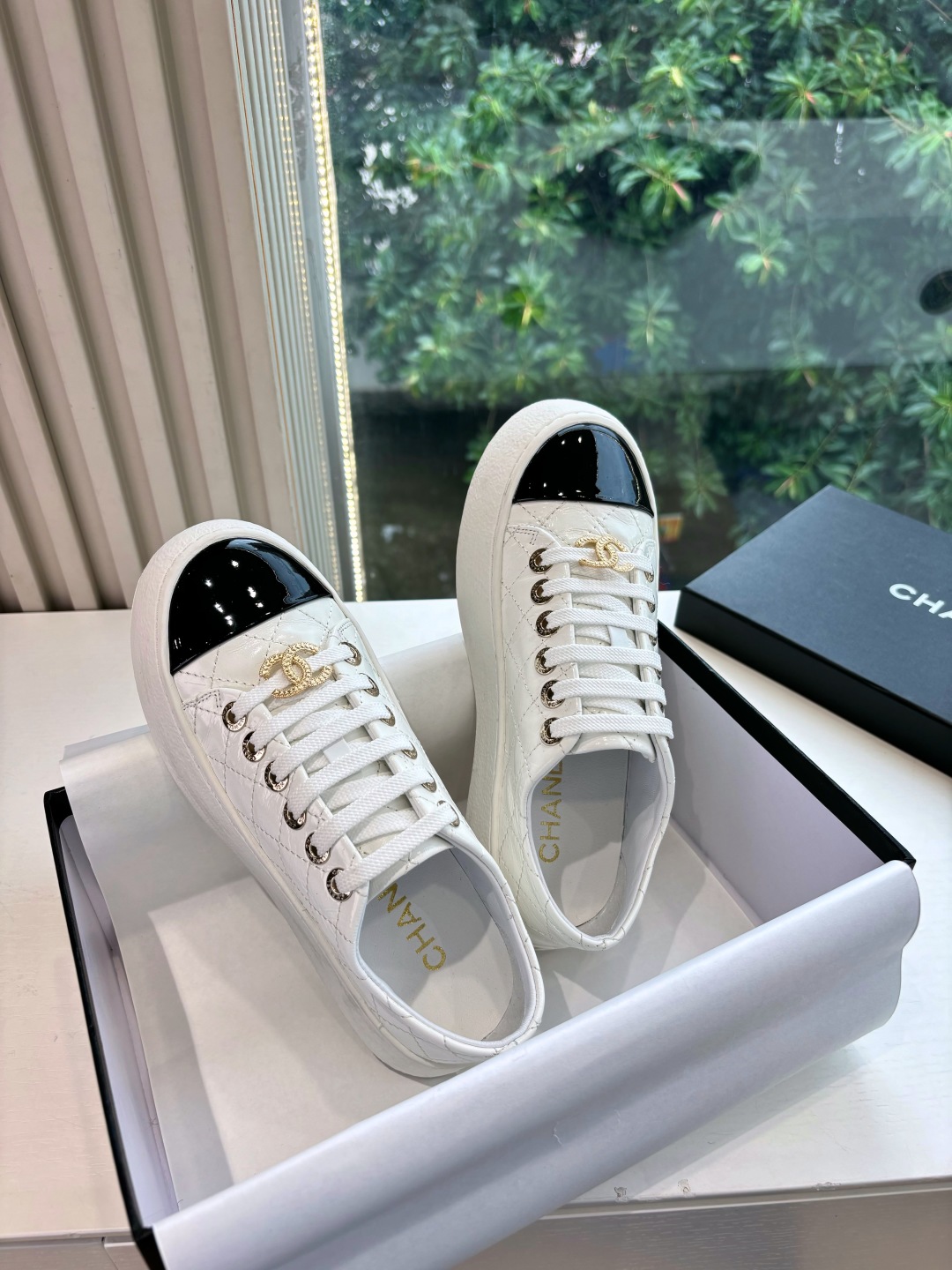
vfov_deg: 67.3
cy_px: 635
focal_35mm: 26
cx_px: 476
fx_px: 953
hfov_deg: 53.1
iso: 40
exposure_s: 1/153
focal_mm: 5.96
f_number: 1.6
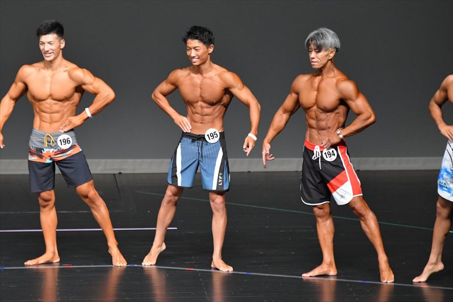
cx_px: 226
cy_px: 151
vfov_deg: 4.4
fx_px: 3962
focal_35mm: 315
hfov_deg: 6.5
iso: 5000
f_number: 5.6
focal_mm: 210
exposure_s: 1/400
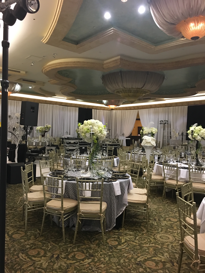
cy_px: 136
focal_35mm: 29
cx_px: 102
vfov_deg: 61.7
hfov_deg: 48.2
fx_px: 229
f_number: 2.2
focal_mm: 4.15
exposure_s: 1/15
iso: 100
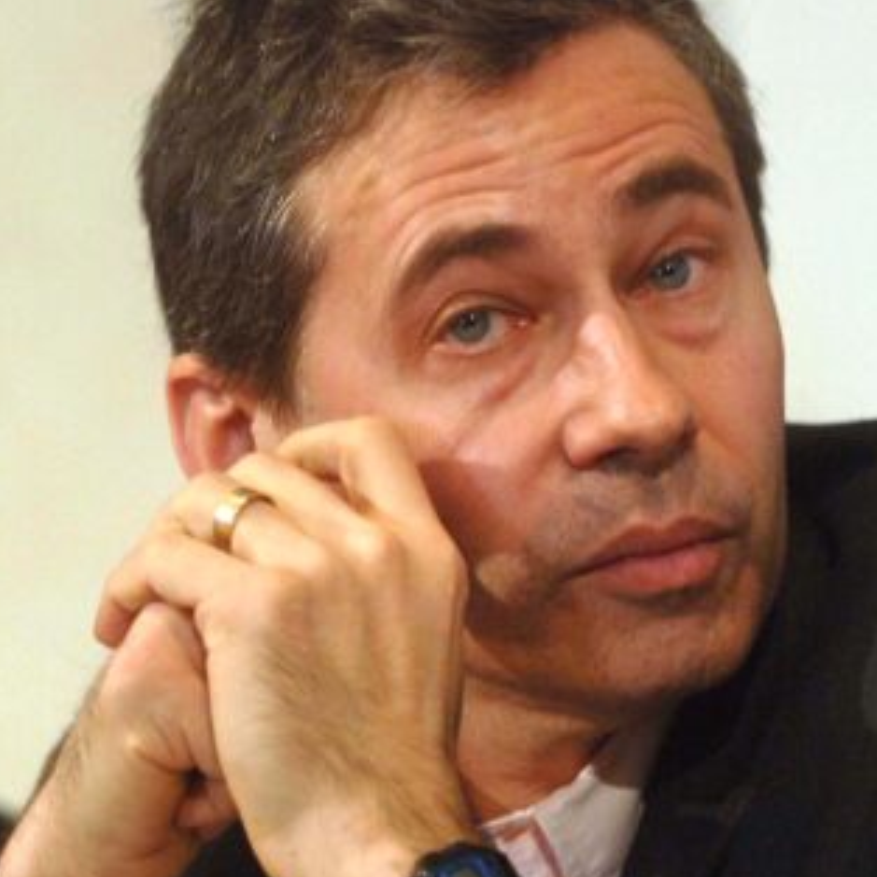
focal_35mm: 330
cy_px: 333
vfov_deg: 5.3
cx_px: 605
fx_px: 9454
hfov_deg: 5.3
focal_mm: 135
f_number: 4
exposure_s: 1/80
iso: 640
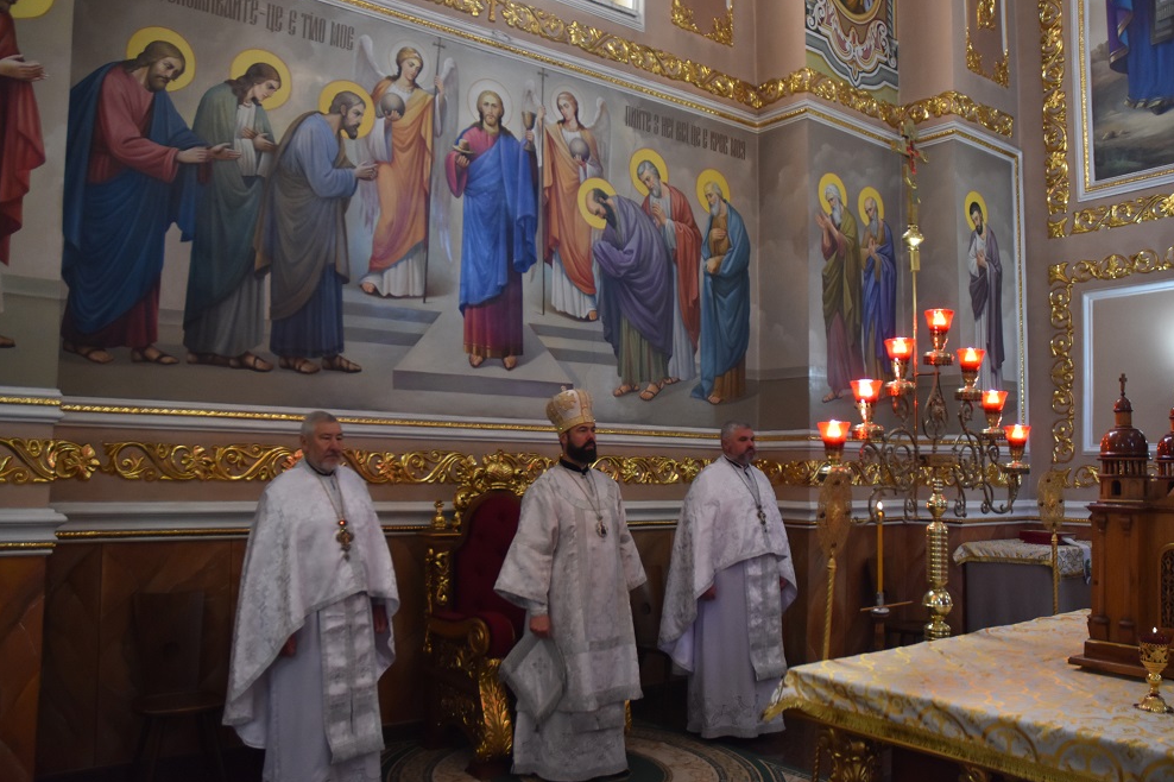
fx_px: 913
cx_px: 597
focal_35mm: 28
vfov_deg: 46.4
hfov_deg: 65.5
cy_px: 393
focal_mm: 18
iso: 1000
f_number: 3.5
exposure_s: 1/125
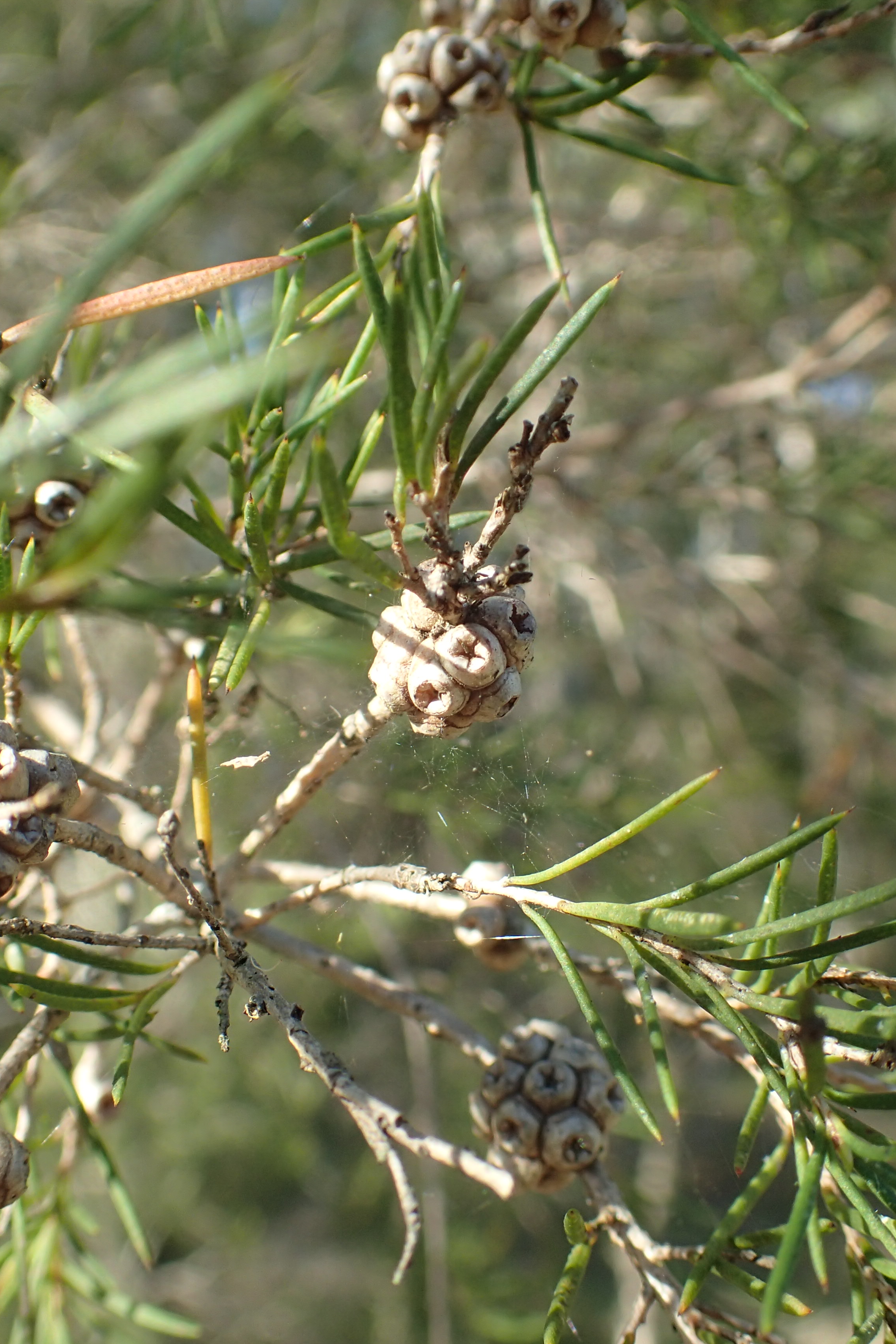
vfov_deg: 46.4
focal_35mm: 42
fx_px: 1568
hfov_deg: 31.9
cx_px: 466
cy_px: 667
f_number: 3.2
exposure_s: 1/320
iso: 100
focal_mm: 5.5
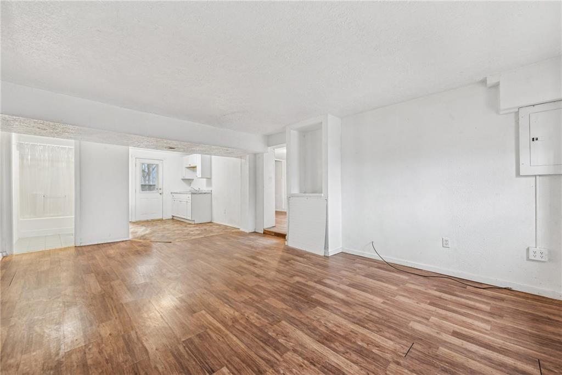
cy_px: 188
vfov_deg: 81.2
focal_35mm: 14
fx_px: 219
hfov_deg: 104.2
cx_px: 281
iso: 50
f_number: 11
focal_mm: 14
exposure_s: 1/1.67
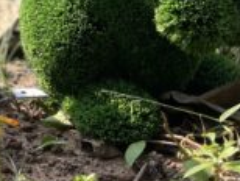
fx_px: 701
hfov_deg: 18.5
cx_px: -37
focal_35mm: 101
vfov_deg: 13.7
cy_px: -100
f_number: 1.6
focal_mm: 5.1
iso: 50
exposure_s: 1/804
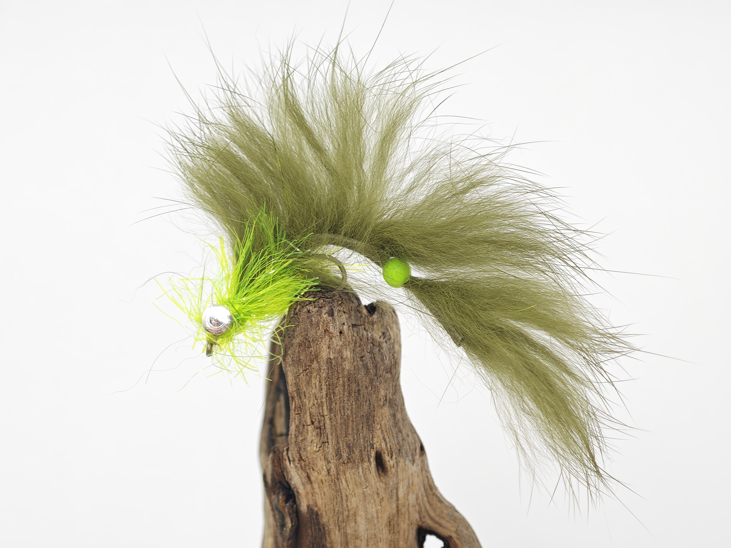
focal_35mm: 101
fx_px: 2133
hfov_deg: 19.4
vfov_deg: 14.6
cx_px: 366
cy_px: 274
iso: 50
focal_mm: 12.28
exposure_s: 1/102
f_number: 1.8
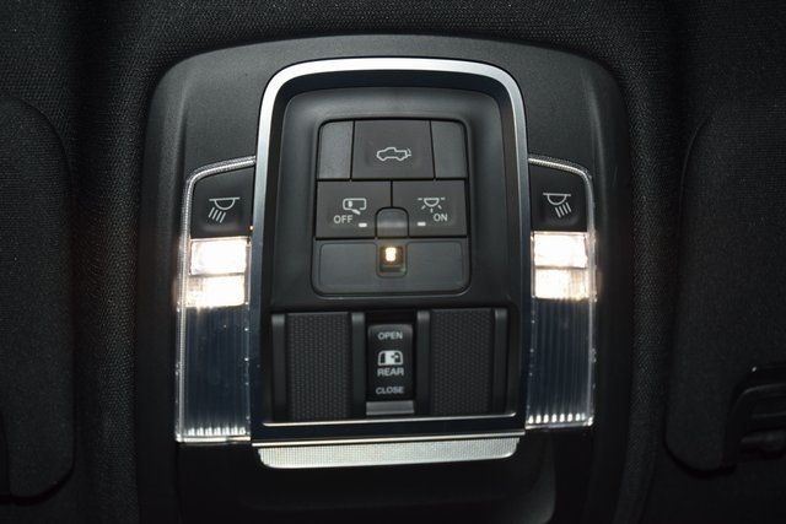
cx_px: 393
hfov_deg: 42.3
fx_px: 1015
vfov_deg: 29.0
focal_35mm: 46
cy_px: 262
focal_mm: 31
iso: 500
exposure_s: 1/80
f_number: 4
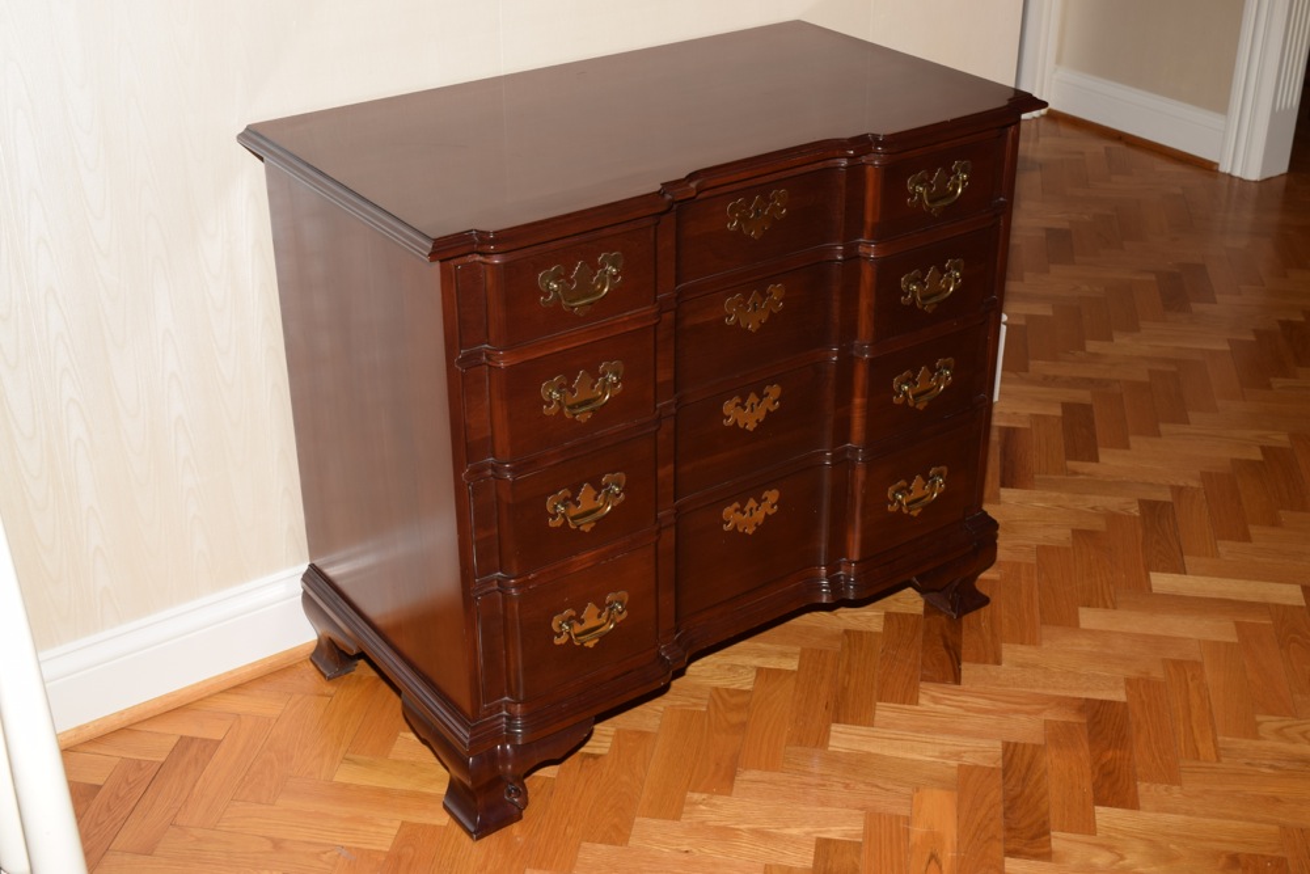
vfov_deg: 29.0
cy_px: 437
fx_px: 1692
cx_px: 655
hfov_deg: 42.3
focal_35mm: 46
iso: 100
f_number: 8
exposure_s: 1/60
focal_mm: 31
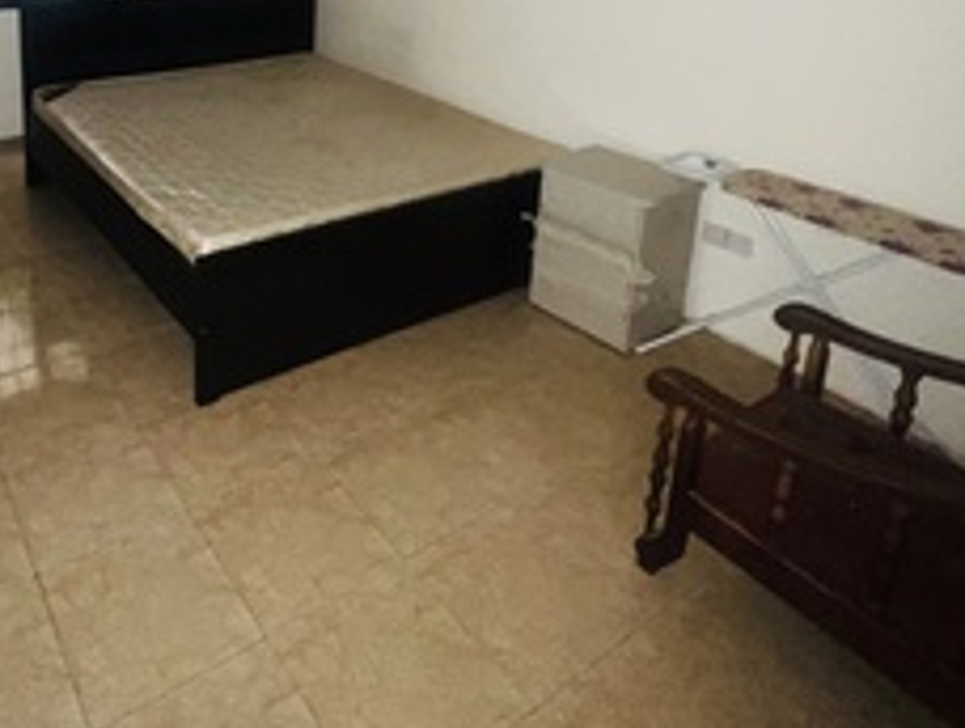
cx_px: 248
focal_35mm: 26
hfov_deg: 63.5
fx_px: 726
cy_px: 32
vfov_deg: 46.3
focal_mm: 1.57
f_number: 1.8
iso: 200
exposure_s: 1/22
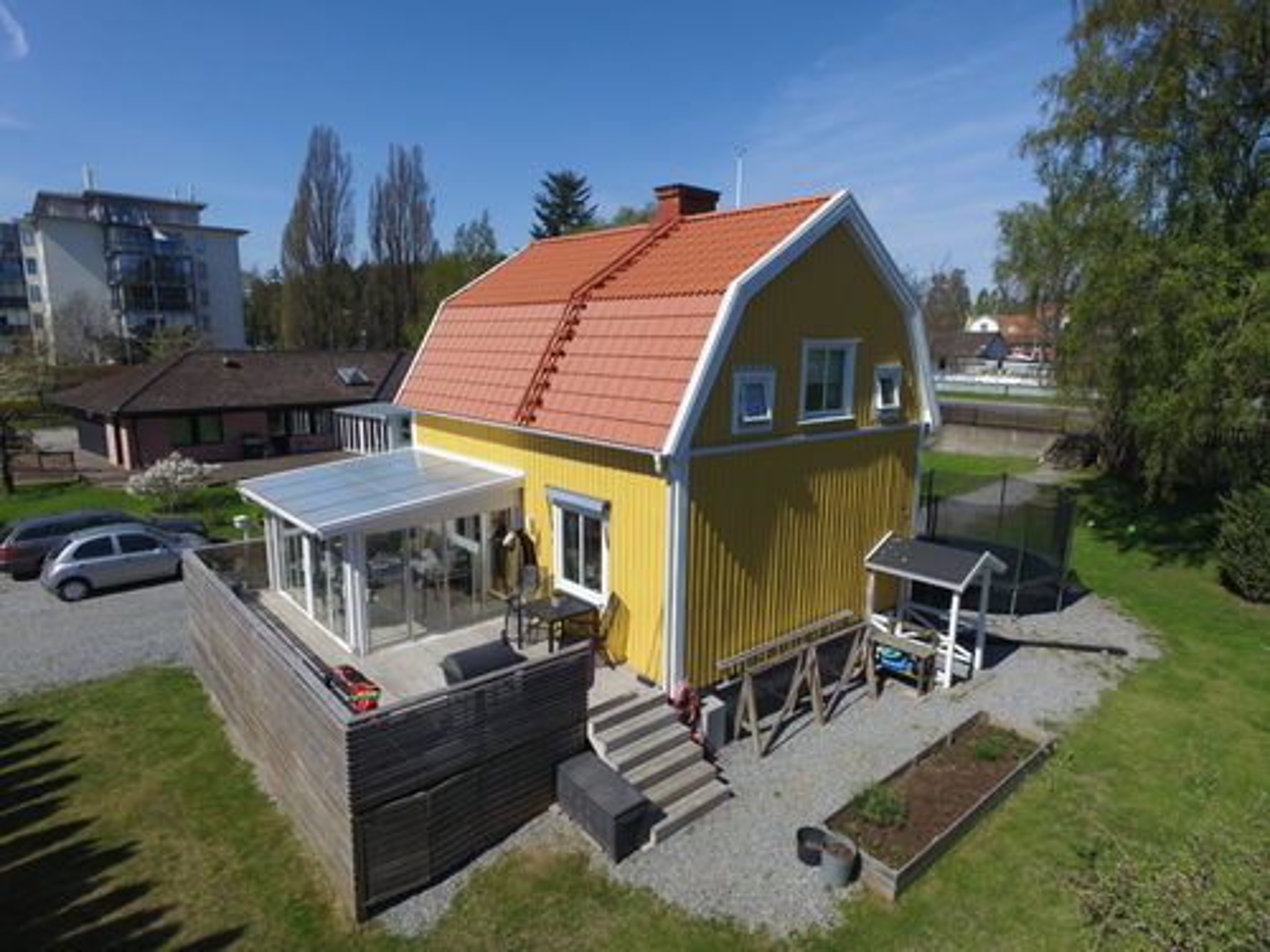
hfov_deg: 81.7
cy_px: 476
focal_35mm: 20
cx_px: 635
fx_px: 734
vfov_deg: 66.0
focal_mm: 3.61
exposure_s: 1/1538
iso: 100
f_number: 2.8
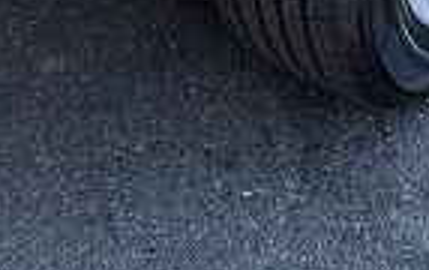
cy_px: -612
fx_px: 1663
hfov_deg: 14.6
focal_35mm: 142
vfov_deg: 7.7
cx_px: 60
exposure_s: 1/507
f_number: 1.78
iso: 100
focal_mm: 6.76
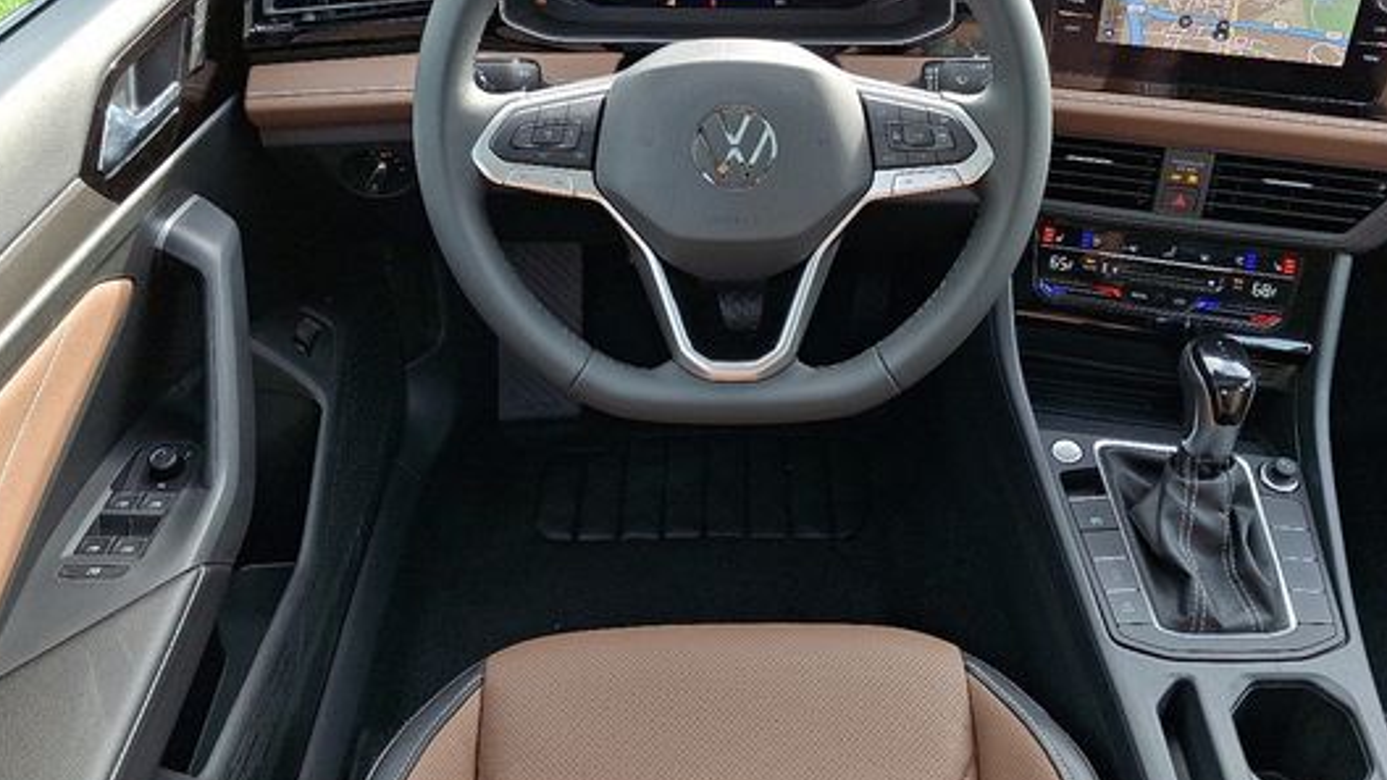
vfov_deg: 35.5
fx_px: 1214
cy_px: 315
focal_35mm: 33
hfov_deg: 59.4
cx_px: 757
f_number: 1.8
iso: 25
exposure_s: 1/120
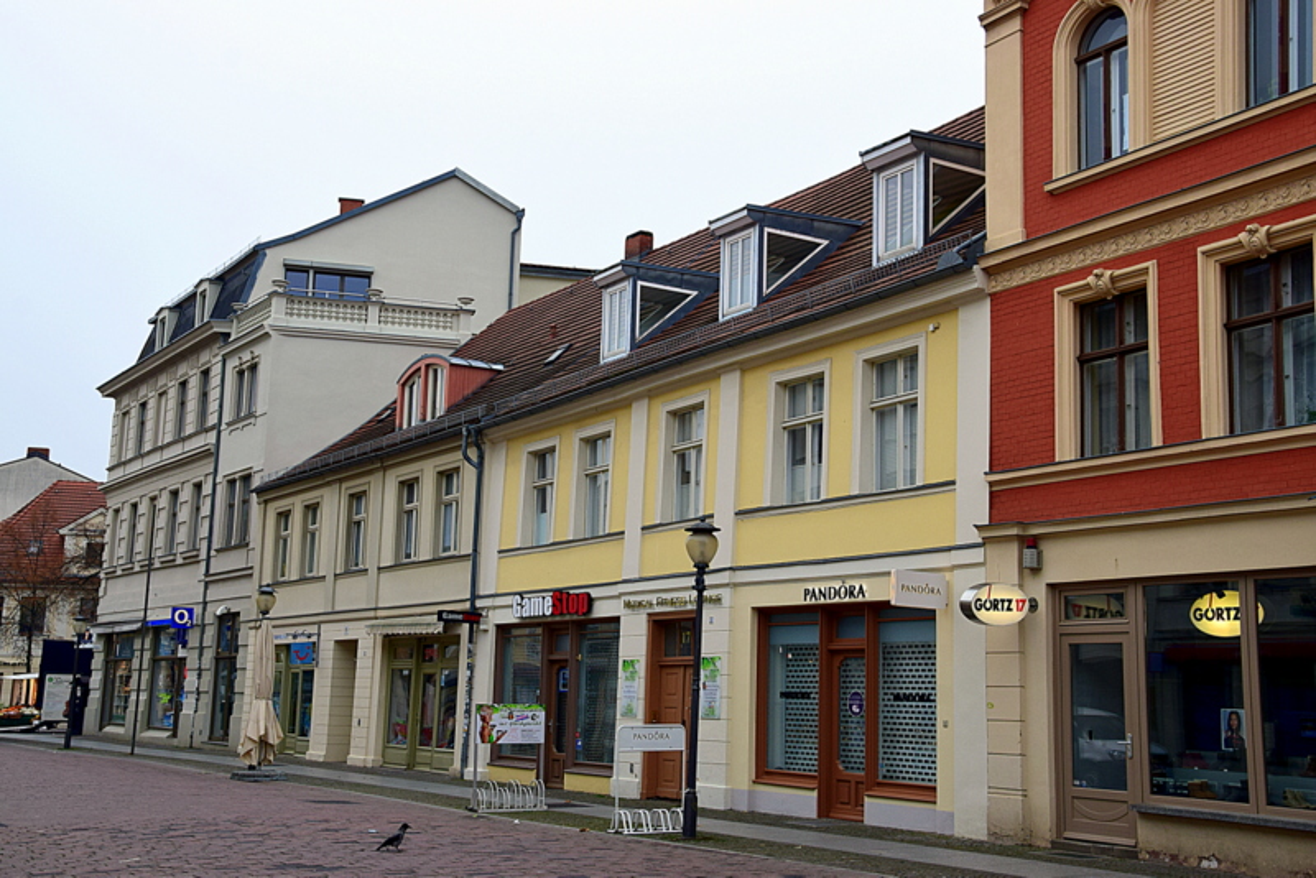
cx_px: 658
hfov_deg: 43.6
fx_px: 1646
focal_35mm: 45
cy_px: 439
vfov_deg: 29.9
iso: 400
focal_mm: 30
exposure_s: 1/125
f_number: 9
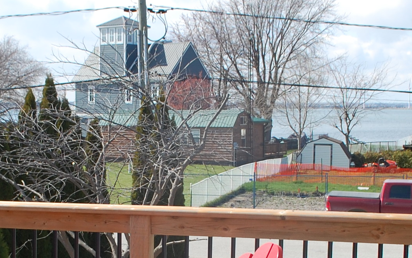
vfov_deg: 16.7
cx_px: 139
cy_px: 189
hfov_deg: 26.3
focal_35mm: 78
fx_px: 876
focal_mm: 18
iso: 200
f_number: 8
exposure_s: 1/250
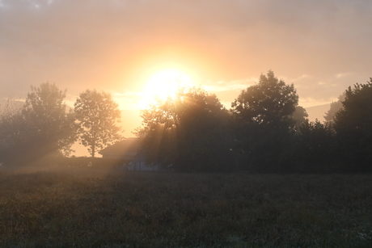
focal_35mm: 55
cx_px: 186
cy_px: 124
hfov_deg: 36.2
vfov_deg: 24.6
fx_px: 568
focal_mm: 55
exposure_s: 1/125
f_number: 7.1
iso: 100
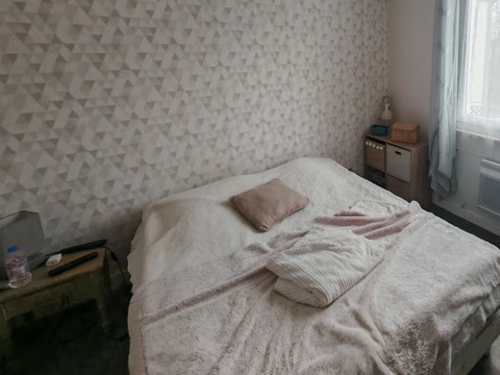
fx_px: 289
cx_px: 384
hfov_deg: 75.0
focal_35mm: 20
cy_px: 106
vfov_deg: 63.1
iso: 100
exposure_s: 1/50
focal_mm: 1.82
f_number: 2
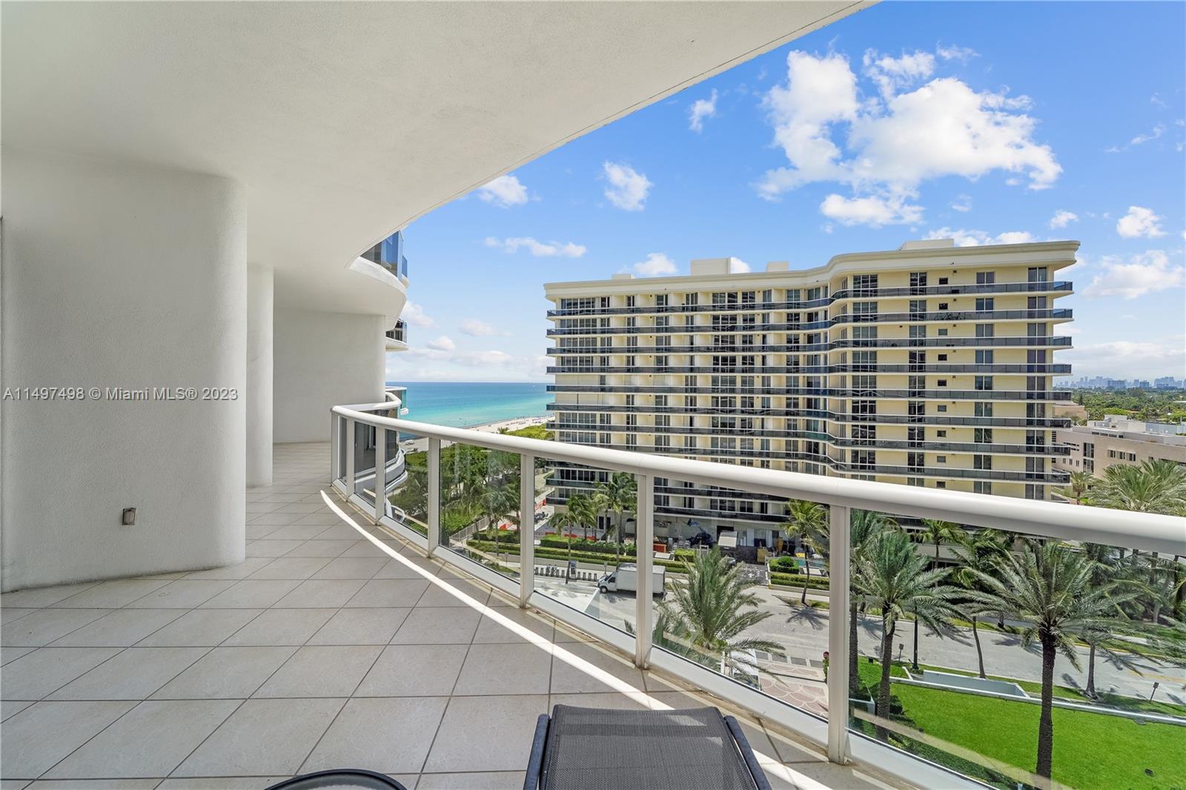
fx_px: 461
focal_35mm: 14
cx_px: 593
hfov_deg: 104.3
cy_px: 395
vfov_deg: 81.2
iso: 100
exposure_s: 1/100
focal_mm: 14
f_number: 11
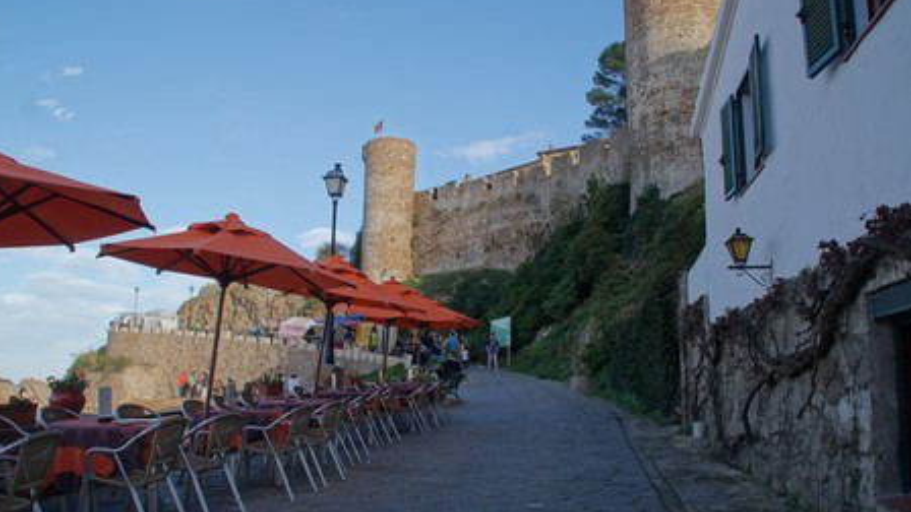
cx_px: 449
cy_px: 285
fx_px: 701
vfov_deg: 40.1
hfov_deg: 66.1
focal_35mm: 29
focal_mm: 18
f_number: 6.3
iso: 100
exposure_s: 1/125
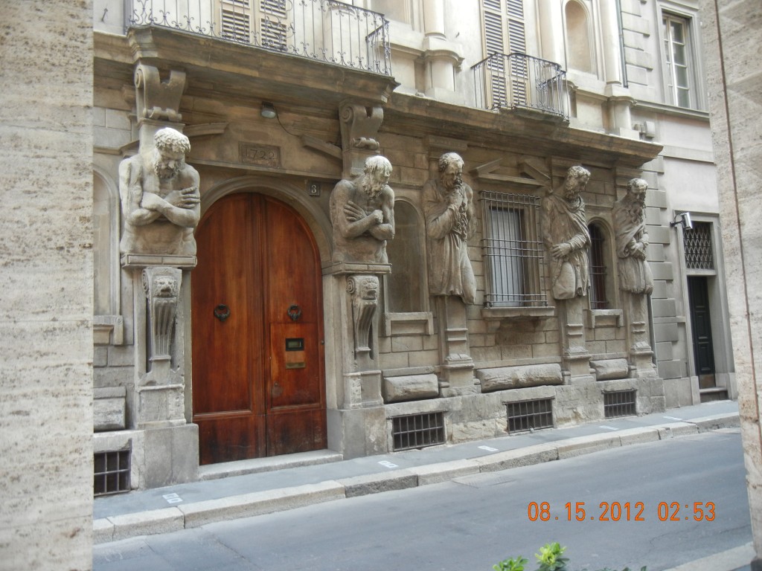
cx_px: 381
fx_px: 660
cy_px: 286
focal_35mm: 30
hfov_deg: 60.0
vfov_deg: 46.8
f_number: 3.5
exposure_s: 1/48
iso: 184
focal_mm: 5.4
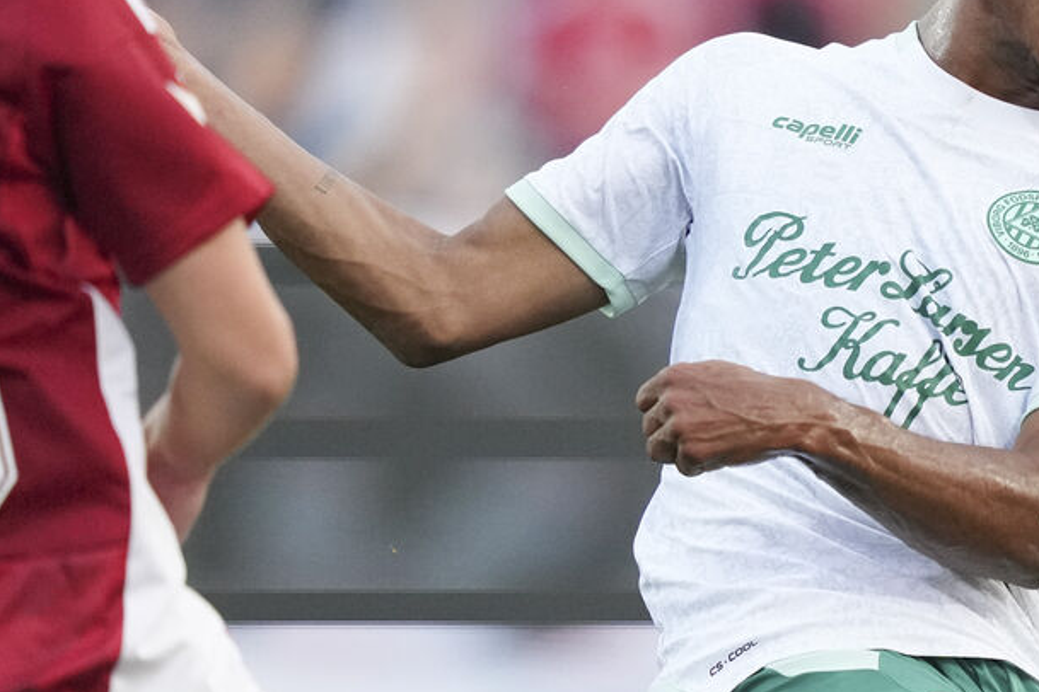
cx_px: 979
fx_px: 36391
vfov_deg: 1.1
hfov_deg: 1.6
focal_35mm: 1261
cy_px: 389
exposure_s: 1/4000
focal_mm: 400
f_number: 2.8
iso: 3200
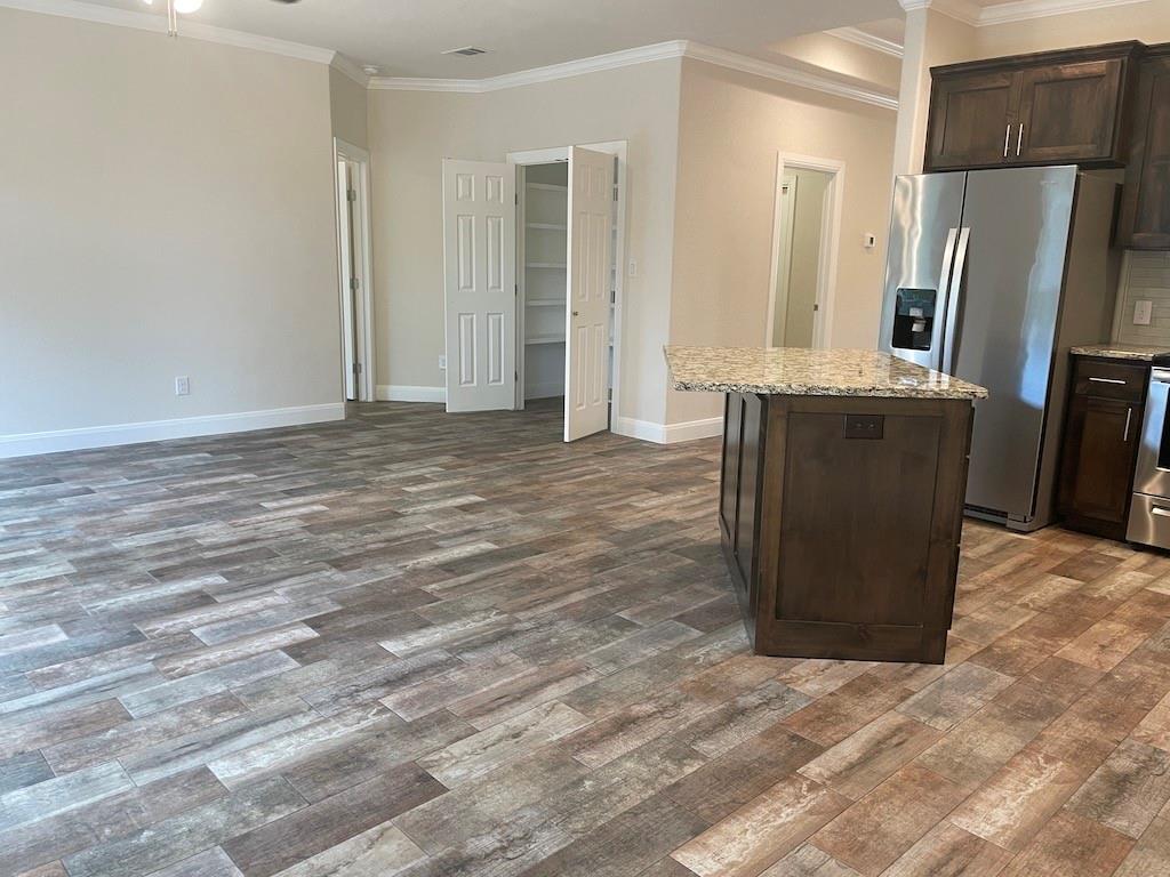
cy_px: 438
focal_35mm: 26
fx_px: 879
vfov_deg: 53.1
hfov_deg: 67.3
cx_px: 585
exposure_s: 1/60
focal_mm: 4.2
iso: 100
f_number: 1.6
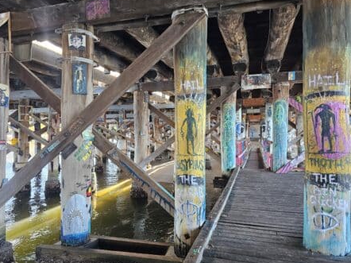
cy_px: 131
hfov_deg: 69.4
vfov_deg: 54.8
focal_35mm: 25
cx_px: 180
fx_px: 253
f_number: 1.7
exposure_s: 1/100
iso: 125
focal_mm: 6.3
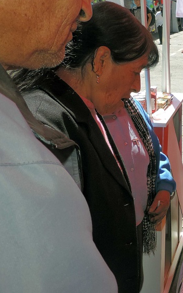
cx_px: 240
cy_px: 130
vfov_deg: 39.5
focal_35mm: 51
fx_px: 407
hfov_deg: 22.5
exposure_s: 1/640
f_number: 3
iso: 80
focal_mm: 4.3
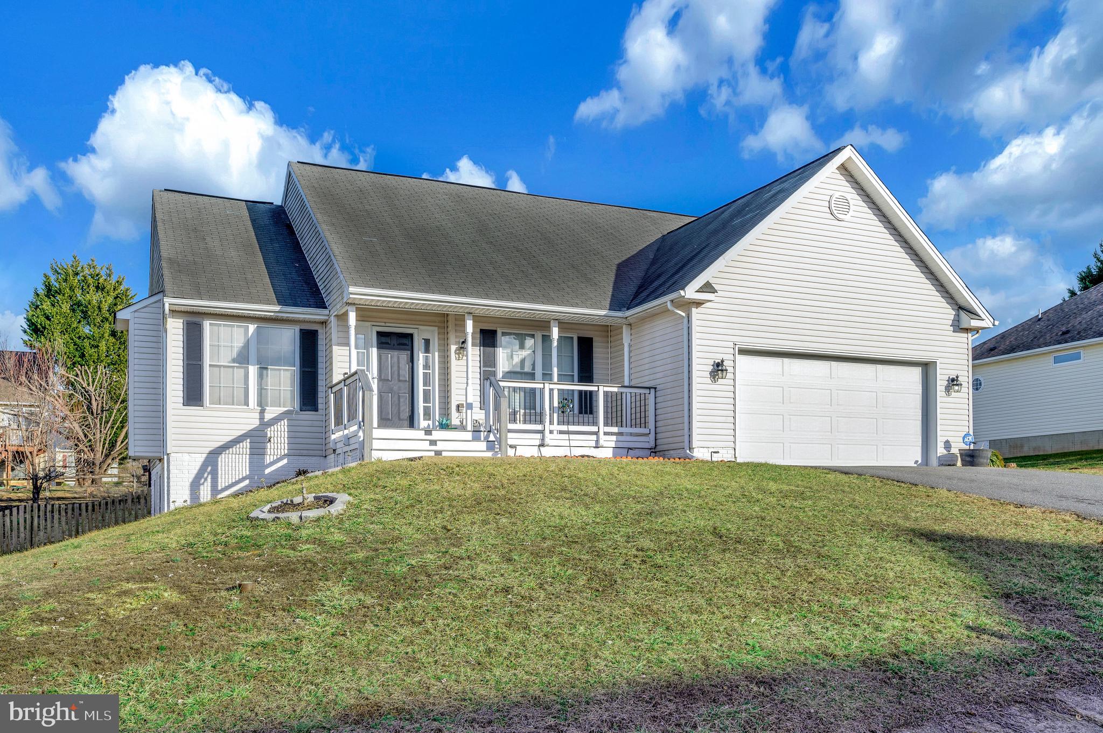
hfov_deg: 62.0
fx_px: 918
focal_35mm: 30
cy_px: 366
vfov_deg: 43.5
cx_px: 552
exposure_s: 1/400
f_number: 8
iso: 100
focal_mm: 30
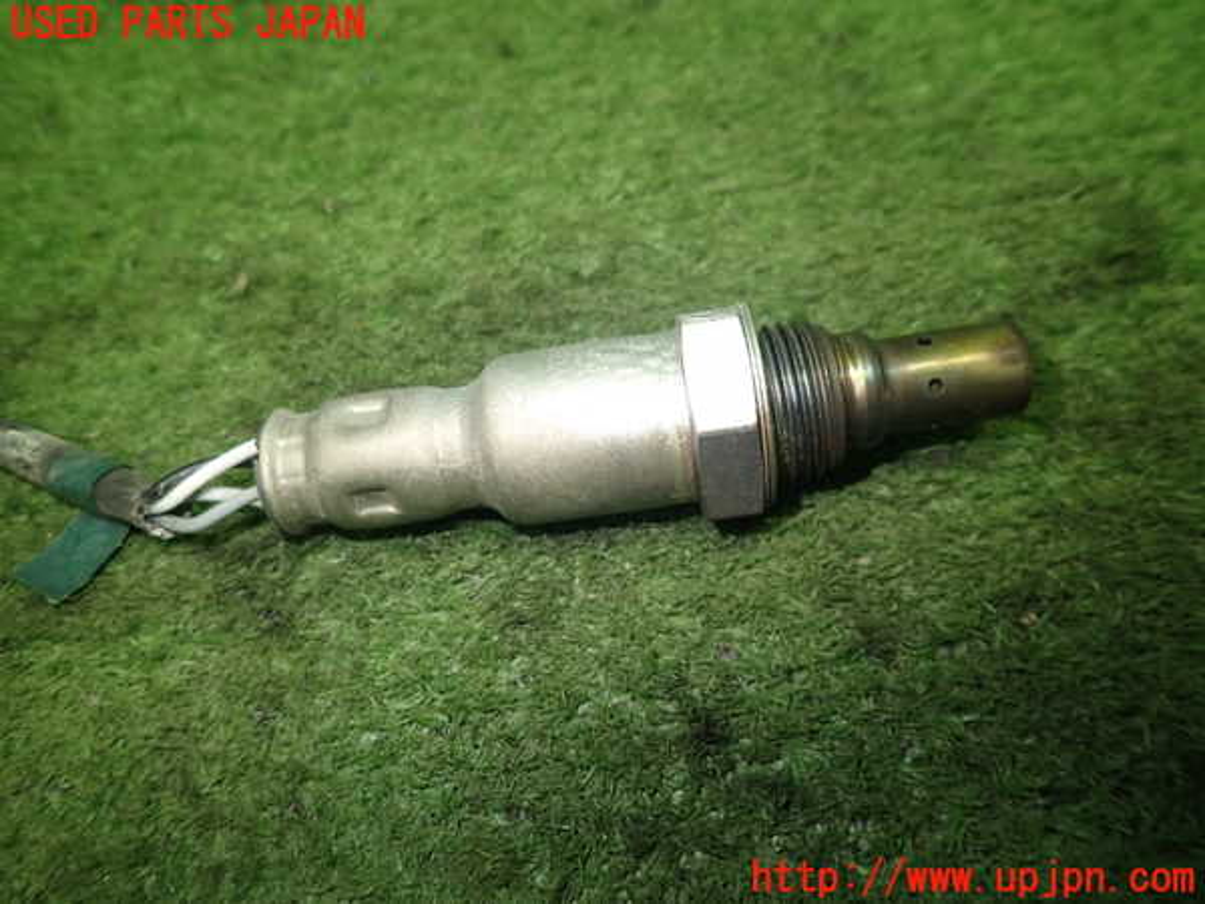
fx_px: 870
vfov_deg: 54.9
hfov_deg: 69.4
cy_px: 452
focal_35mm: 25
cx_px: 602
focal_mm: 4.5
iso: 200
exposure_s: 1/60
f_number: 2
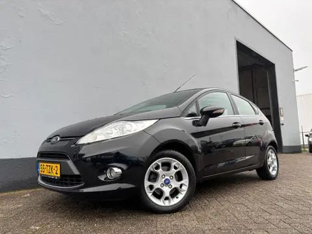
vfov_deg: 53.1
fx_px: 234
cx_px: 156
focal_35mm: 26
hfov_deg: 67.3
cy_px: 117
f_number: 1.6
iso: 40
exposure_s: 1/223
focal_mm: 5.96
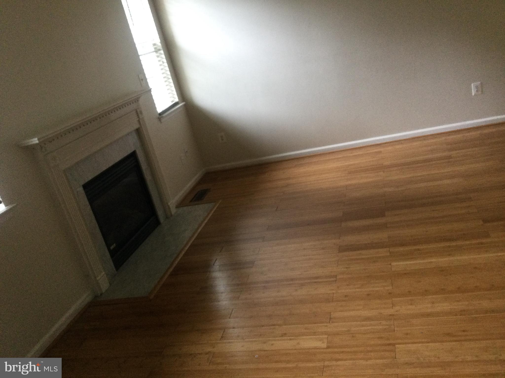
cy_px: 189
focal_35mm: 31
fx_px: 452
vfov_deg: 45.4
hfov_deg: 58.4
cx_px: 252
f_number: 2.4
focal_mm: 3.3
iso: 100
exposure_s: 1/30
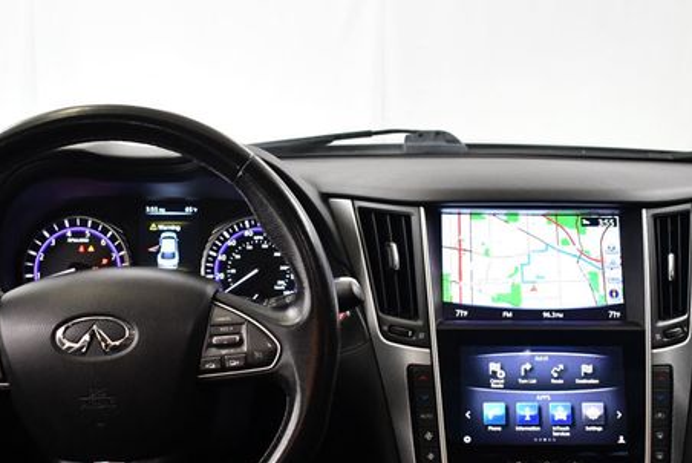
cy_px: 316
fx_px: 981
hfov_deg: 38.9
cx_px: 355
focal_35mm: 51
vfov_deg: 26.3
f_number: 3.5
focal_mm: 18
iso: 2000
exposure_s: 1/125
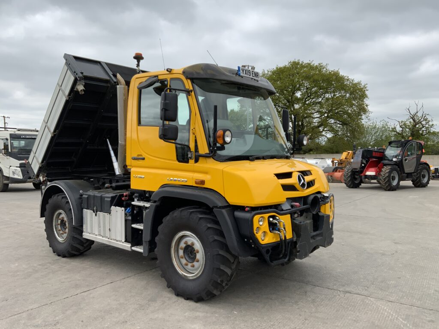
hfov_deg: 61.7
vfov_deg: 48.2
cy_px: 164
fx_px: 368
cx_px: 220
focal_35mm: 29
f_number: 1.8
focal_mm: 3
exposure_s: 1/1098
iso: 16
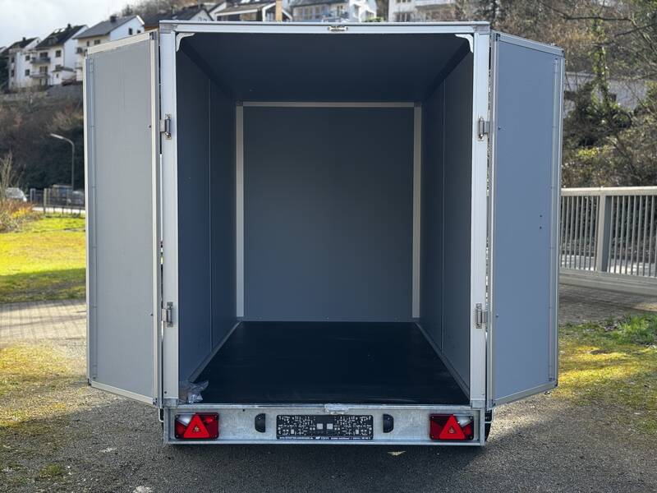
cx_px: 328
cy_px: 246
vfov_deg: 30.3
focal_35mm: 48
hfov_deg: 39.7
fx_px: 911
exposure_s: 1/693
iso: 64
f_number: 1.78
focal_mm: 6.86
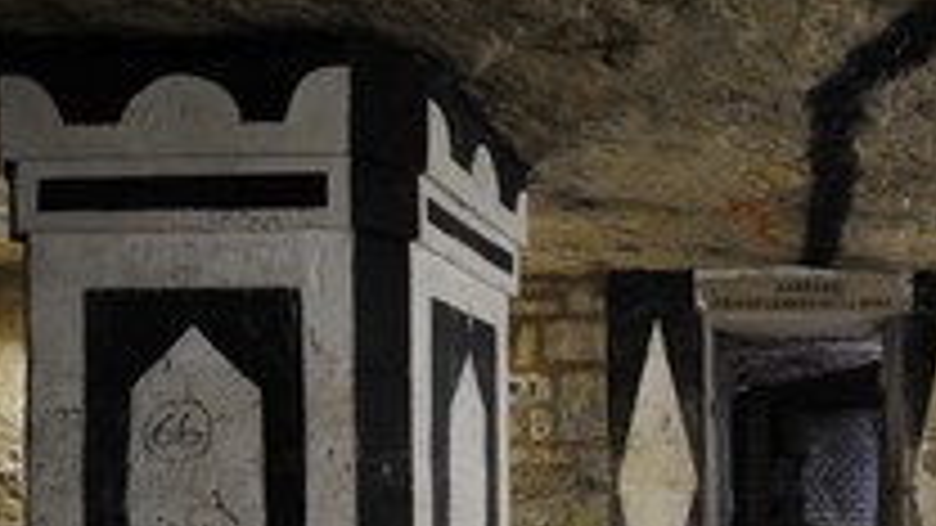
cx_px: 778
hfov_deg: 51.1
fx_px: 893
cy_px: 472
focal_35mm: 36
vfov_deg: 31.3
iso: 400
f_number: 9
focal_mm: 17
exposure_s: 2
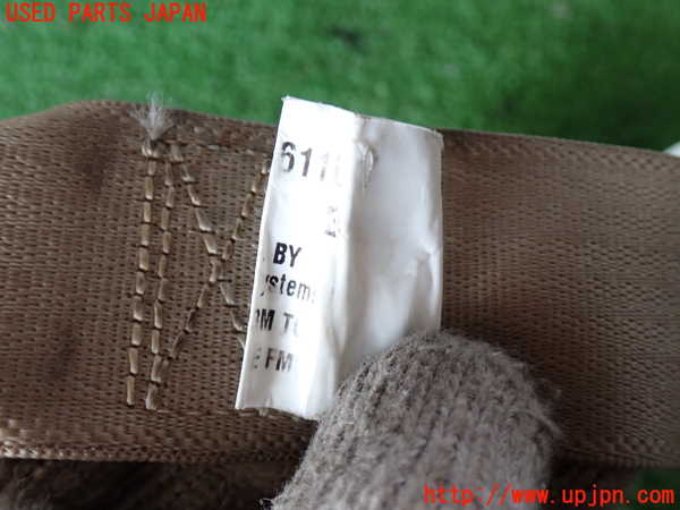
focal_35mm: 36
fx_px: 707
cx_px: 340
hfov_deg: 51.4
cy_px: 255
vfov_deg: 39.7
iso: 200
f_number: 2.5
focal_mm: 6.37
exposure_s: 1/50
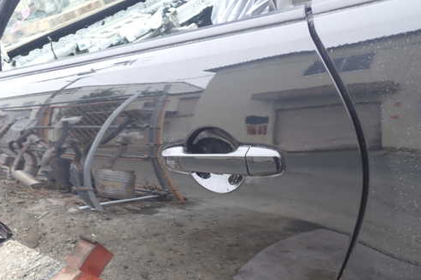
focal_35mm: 38
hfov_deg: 50.4
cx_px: 168
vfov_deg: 35.0
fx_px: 444
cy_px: 145
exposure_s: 1/60
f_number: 2.3
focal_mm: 5.4
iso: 100
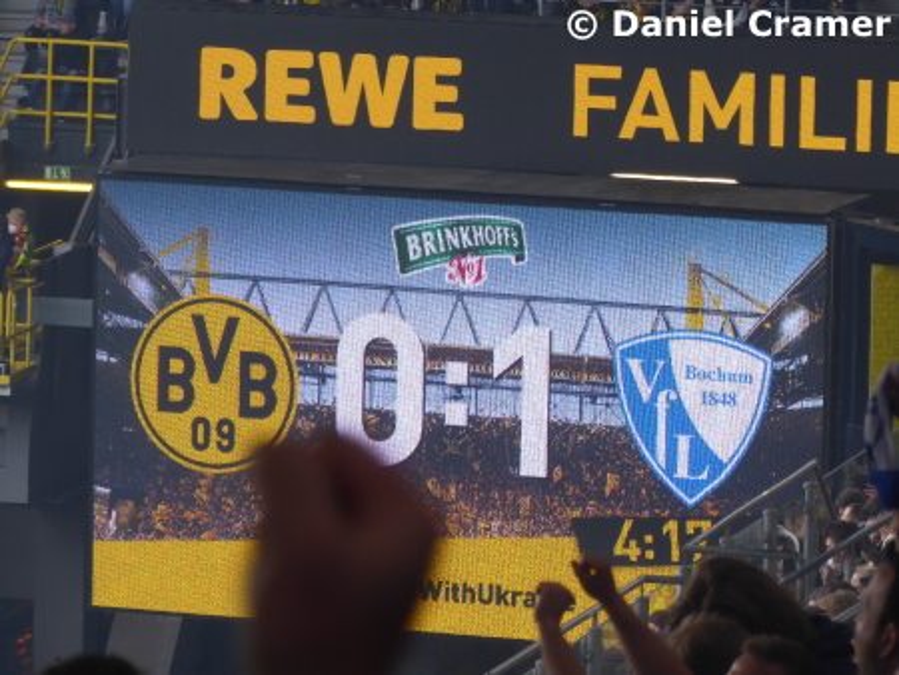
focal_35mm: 431
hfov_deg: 4.6
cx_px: 450
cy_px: 338
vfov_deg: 3.5
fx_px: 11199
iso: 200
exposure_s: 1/100
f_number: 6
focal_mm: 77.3
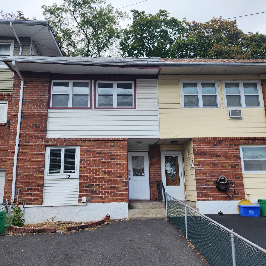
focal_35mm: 28
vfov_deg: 57.3
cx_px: 133
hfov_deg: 57.3
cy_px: 135
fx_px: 243
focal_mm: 6.4
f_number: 1.8
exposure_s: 1/734
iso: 12
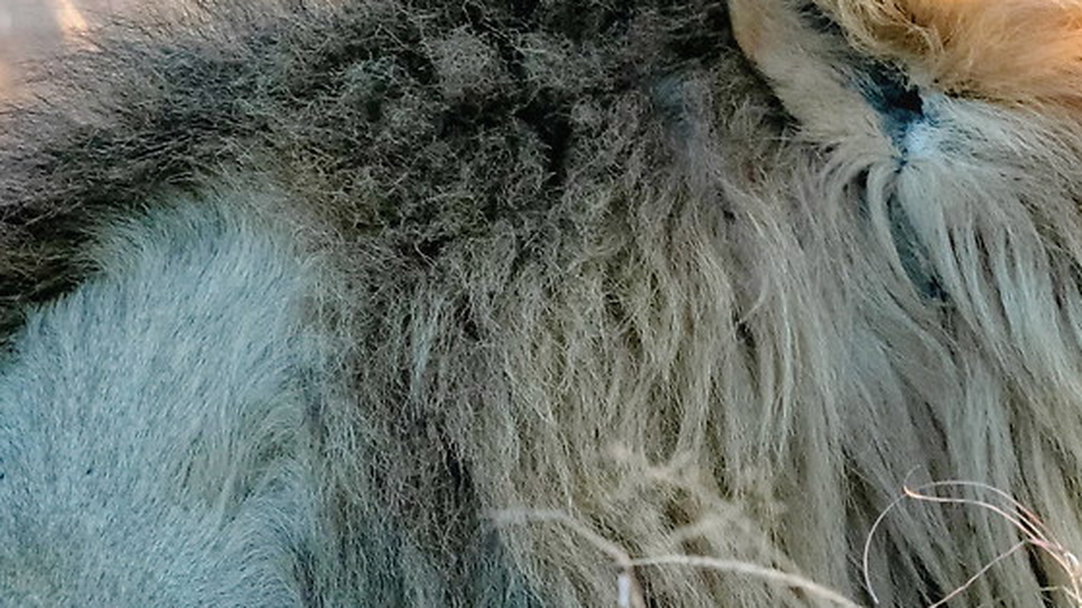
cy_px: 337
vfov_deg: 0.7
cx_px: 1233
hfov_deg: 1.2
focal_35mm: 1800
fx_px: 51625
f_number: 5.6
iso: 1600
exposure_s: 1/320
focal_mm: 400
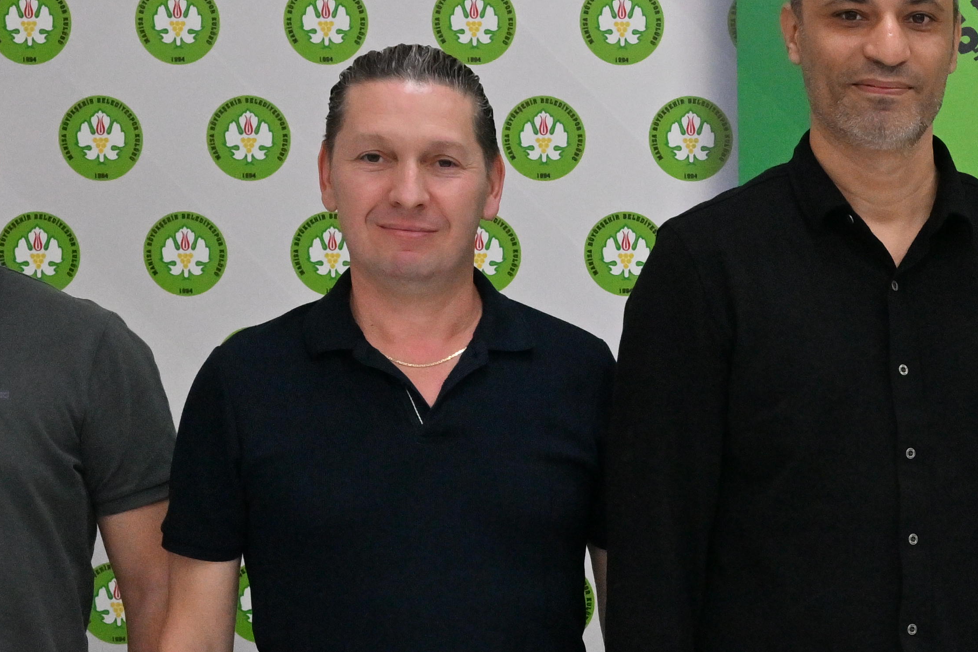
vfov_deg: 12.0
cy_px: 665
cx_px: 1197
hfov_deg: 17.2
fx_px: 3066
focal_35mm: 113
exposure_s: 1/125
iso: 1000
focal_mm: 30.5
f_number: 7.1
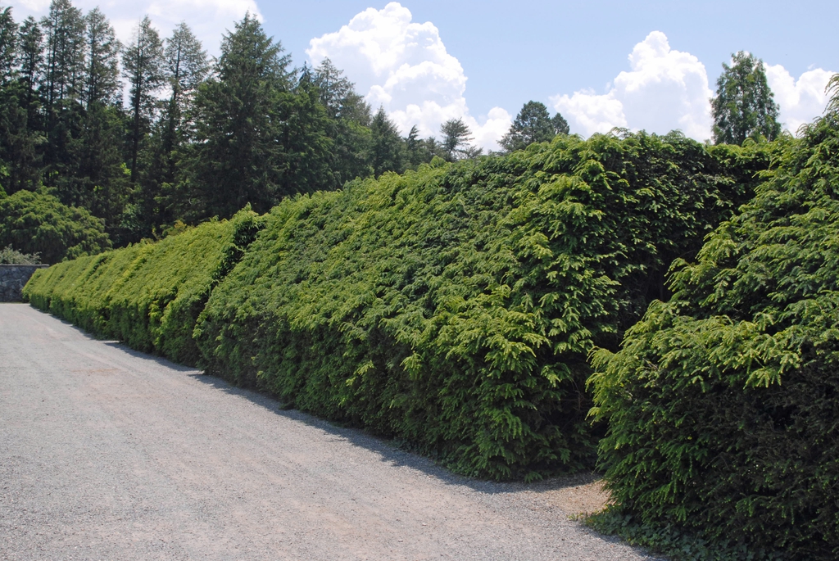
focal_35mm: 42
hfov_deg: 46.4
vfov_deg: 32.0
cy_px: 280
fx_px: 980
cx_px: 420
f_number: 10
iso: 400
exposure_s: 1/400
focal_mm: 28
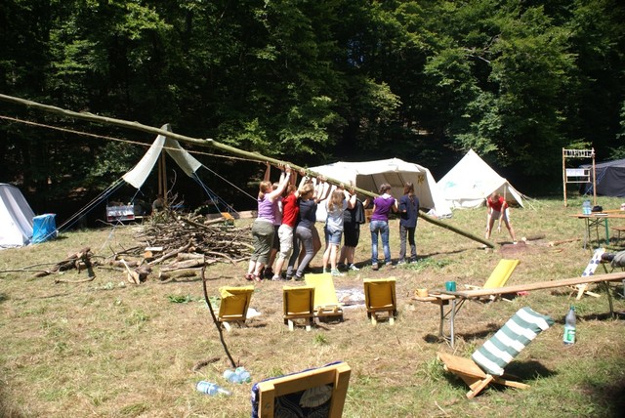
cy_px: 209
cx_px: 312
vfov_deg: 48.0
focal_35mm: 27
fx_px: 469
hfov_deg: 67.3
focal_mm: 18
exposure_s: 1/50
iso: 100
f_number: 6.3
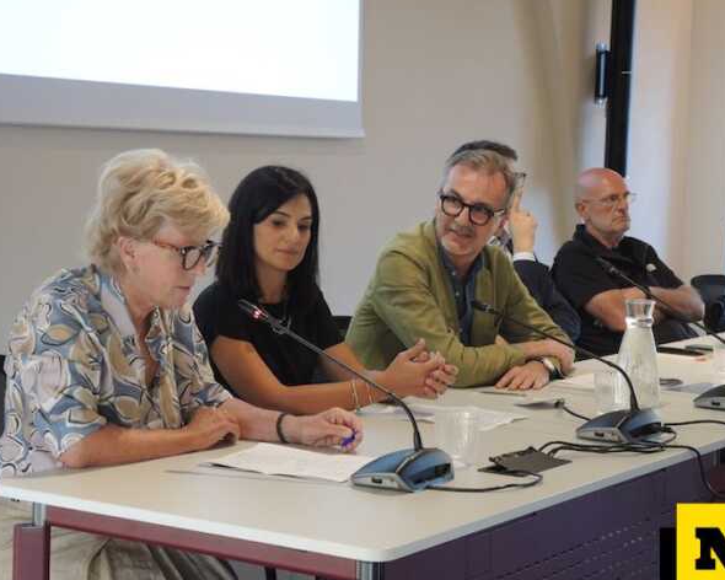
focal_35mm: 76
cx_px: 371
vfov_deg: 20.2
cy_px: 311
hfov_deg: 25.1
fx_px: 1631
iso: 320
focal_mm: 14.1
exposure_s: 1/50
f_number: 3.2
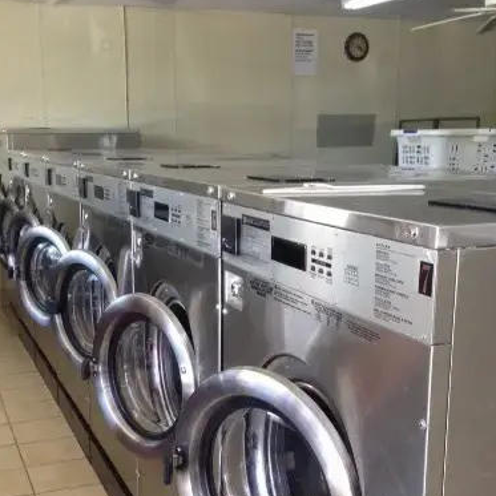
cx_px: 199
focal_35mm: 50
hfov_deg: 33.9
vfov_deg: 33.8
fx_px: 811
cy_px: 312
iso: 100
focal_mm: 4.13
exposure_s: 1/120
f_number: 2.4
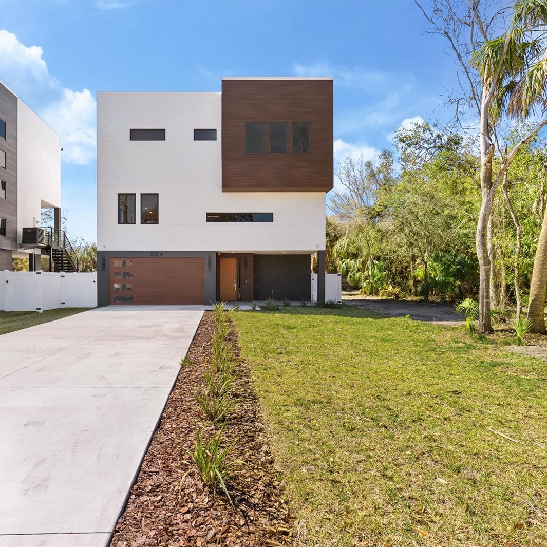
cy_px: 273
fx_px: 411
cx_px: 225
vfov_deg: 67.3
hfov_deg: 66.8
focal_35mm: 23
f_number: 8
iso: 100
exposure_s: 1/80
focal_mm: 18
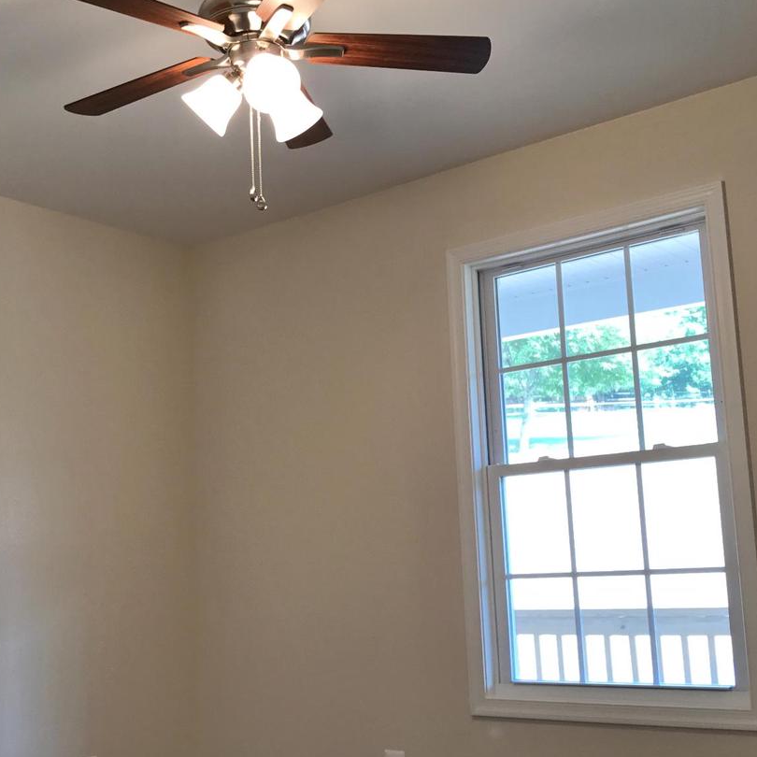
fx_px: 1089
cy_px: 412
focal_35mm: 44
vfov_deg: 38.3
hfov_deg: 38.3
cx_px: 375
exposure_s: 1/40
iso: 25
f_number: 1.8
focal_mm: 3.99
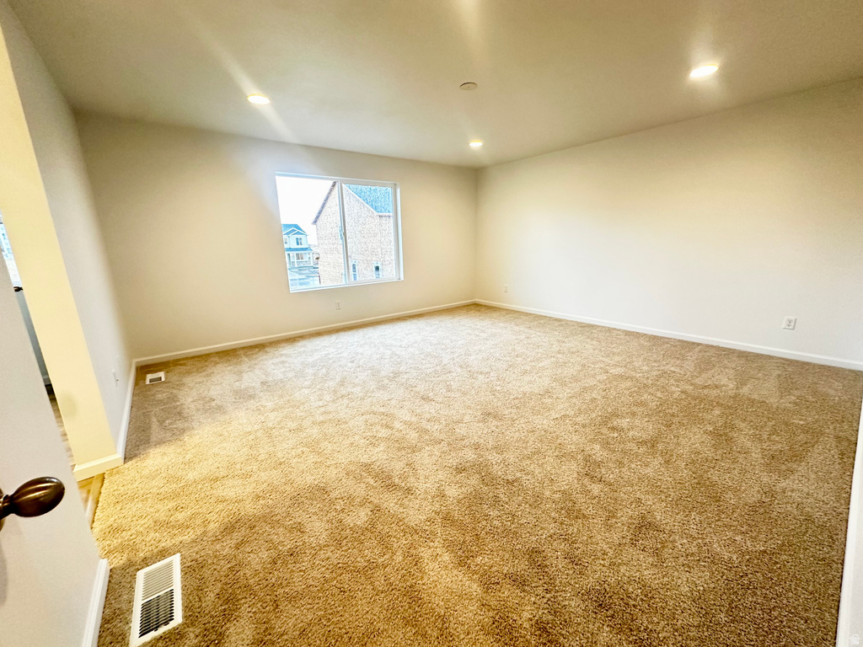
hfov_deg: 102.1
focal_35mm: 14
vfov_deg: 85.7
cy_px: 324
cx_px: 432
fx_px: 349
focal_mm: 2.22
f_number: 2.2
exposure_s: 1/60
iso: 320
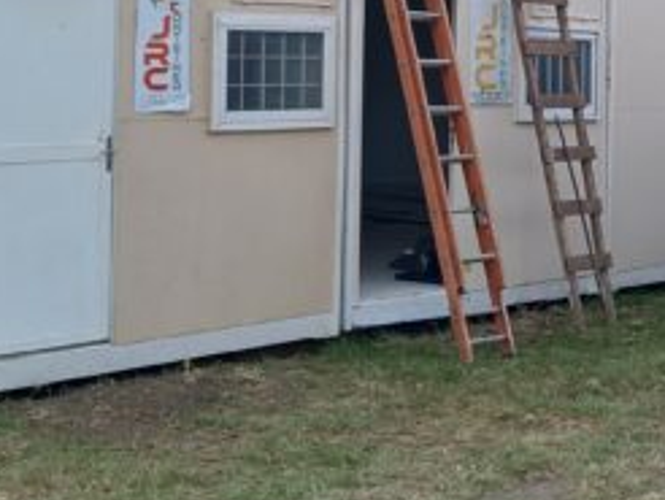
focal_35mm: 78
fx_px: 1500
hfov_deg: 24.5
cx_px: 546
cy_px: 59
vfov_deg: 18.6
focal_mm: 4.6
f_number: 2
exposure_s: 1/119
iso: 40
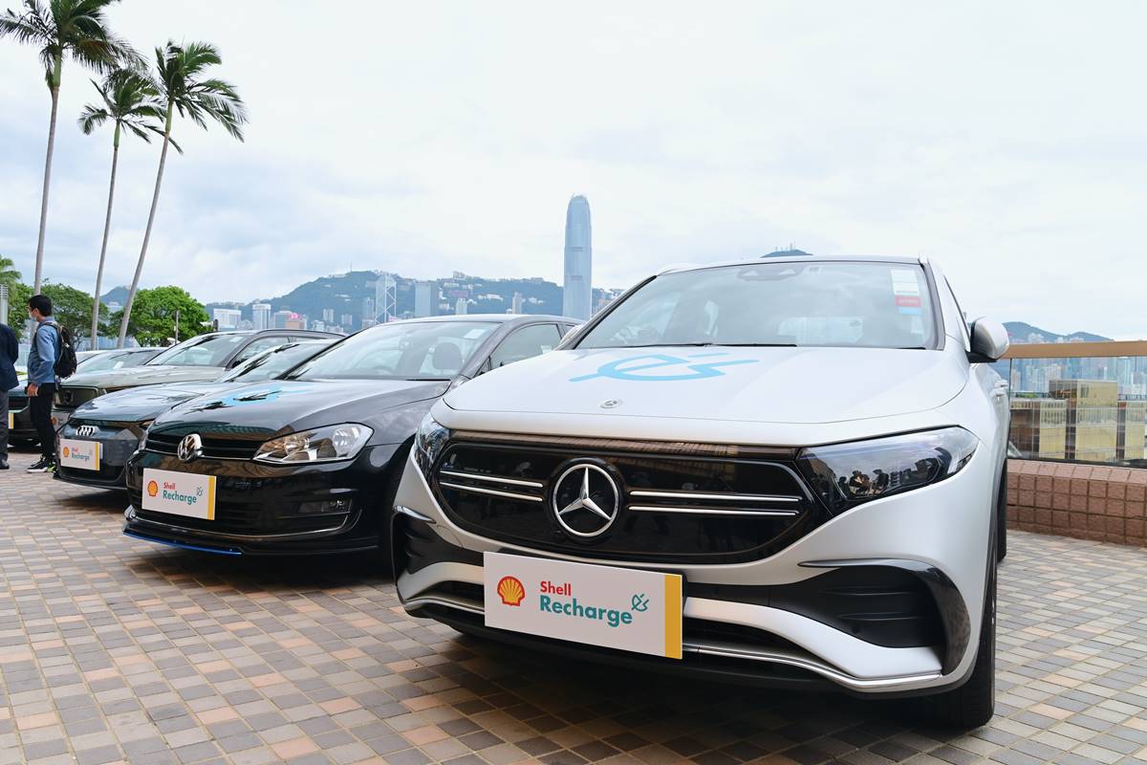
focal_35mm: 24
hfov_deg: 73.7
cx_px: 574
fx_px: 765
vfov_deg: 53.1
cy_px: 382
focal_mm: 24
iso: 250
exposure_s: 1/125
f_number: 10
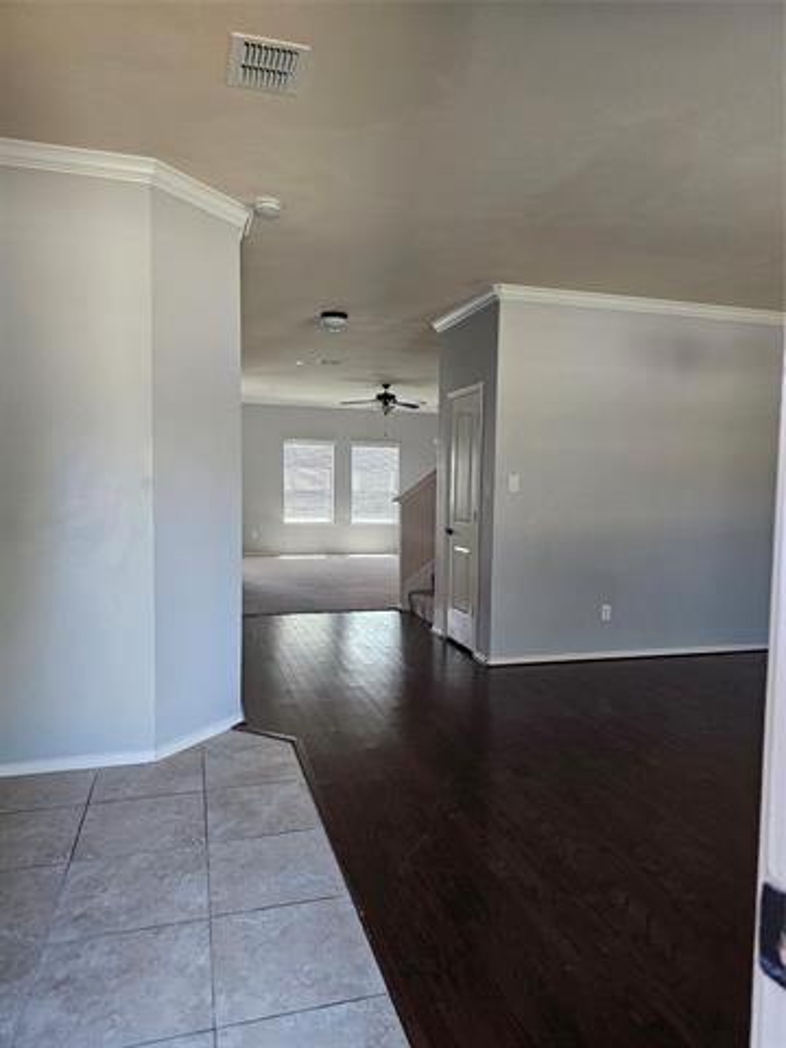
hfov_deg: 58.9
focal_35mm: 23
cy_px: 524
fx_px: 696
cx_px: 393
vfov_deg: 73.9
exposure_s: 1/120
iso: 320
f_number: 1.7
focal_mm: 6.3
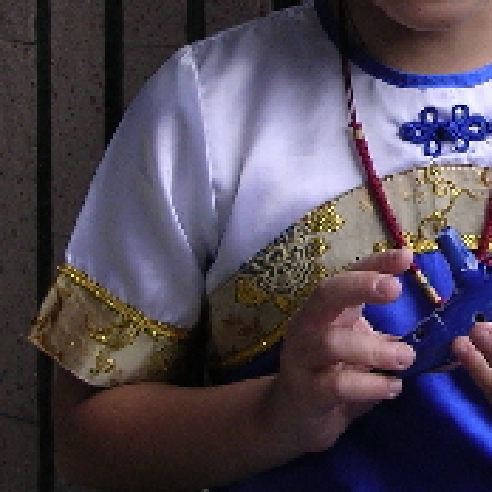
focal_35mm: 116
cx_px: 489
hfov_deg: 14.8
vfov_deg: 14.9
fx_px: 1865
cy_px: 93
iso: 100
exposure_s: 1/219
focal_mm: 5.8
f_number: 2.8
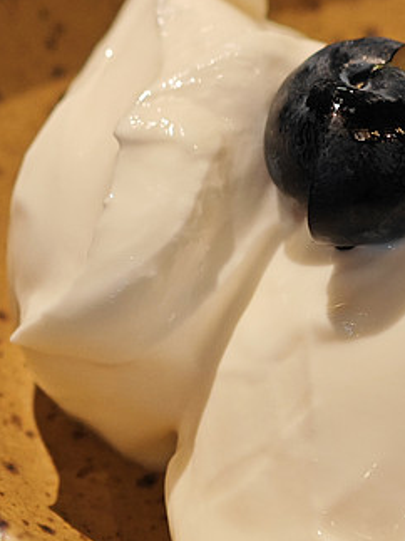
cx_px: 285
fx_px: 2903
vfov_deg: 10.6
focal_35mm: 186
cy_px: 144
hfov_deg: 8.0
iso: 500
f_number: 1.8
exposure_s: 1/100
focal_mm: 12.28
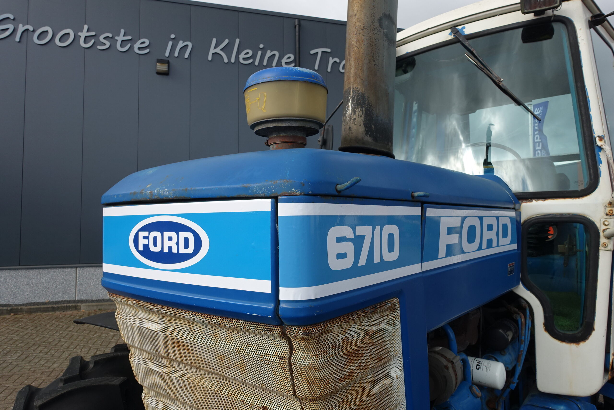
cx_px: 307
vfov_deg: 53.1
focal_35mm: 24
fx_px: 409
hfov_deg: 73.7
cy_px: 205
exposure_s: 1/200
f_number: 5.6
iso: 125
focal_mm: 8.8
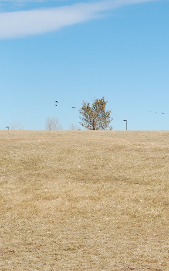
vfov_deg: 15.9
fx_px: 966
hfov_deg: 10.0
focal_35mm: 131
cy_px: 129
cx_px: 145
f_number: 11
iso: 200
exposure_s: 1/500
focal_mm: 52
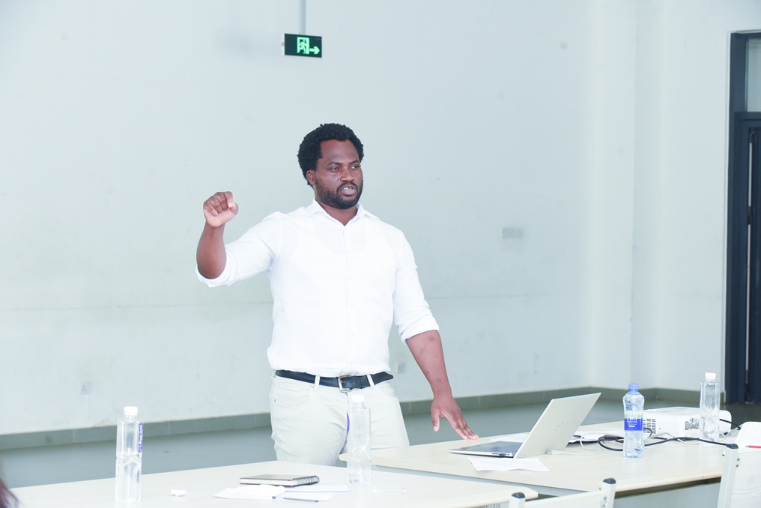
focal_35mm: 102
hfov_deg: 20.0
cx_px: 380
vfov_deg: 13.4
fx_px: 2157
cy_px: 254
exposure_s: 1/125
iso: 2000
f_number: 8
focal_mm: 102
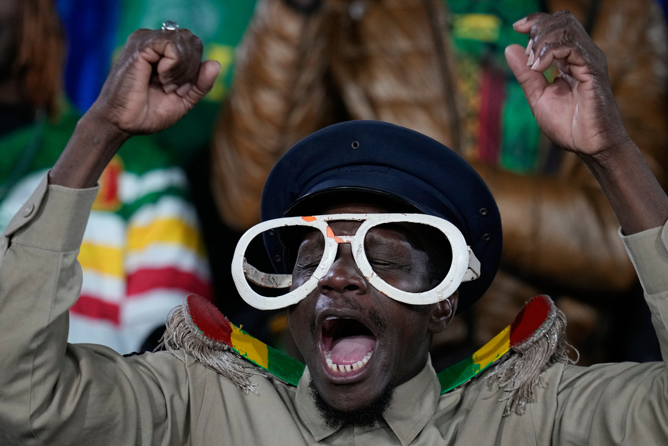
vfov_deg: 2.3
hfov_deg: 3.4
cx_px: 334
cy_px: 224
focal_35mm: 606
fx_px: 11244
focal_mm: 400
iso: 2500
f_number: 3.2
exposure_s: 1/800
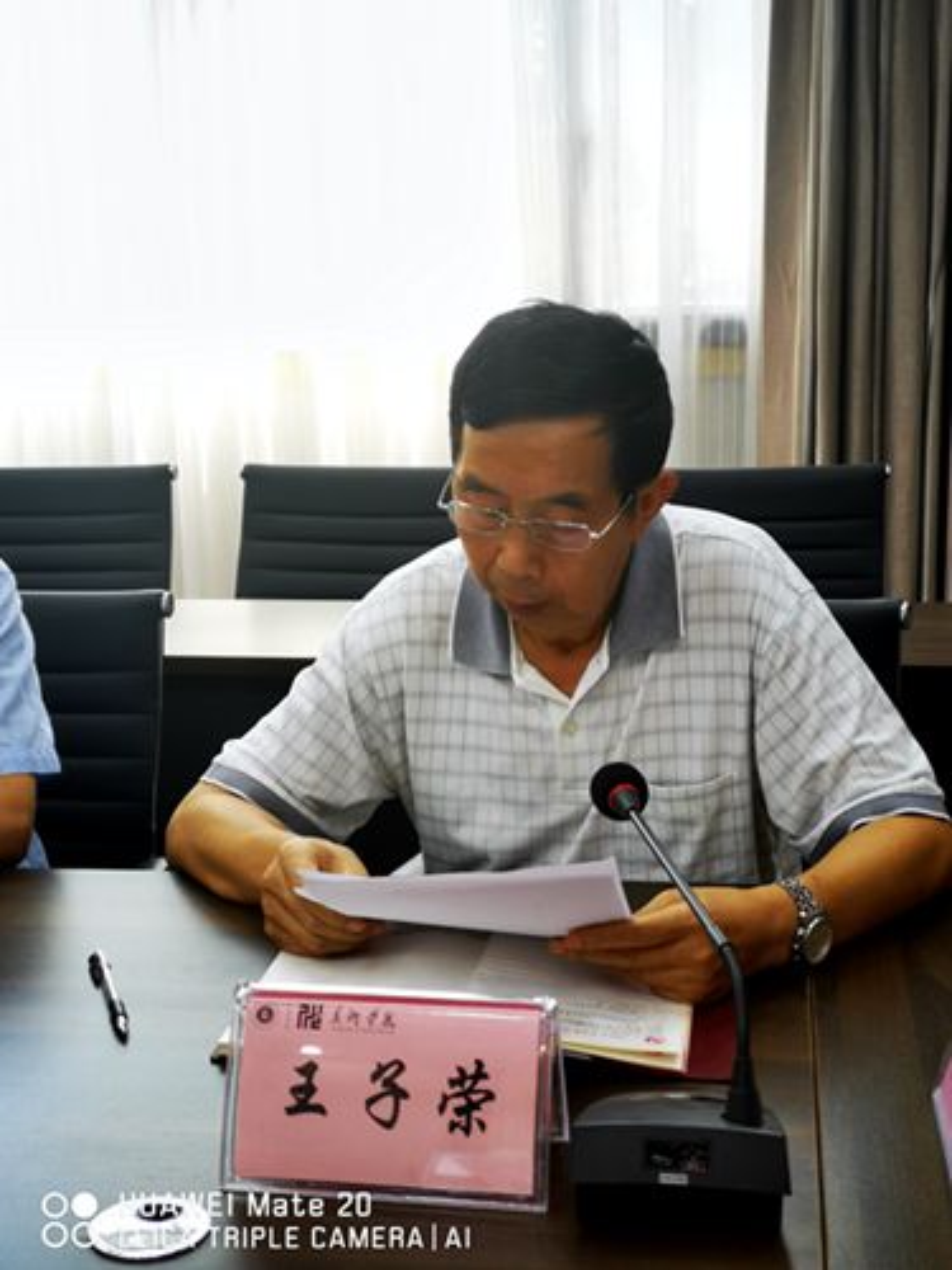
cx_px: 476
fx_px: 1980
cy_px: 635
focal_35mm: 54
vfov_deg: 35.5
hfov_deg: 27.0
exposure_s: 1/40
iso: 125
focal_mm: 3.95
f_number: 2.4
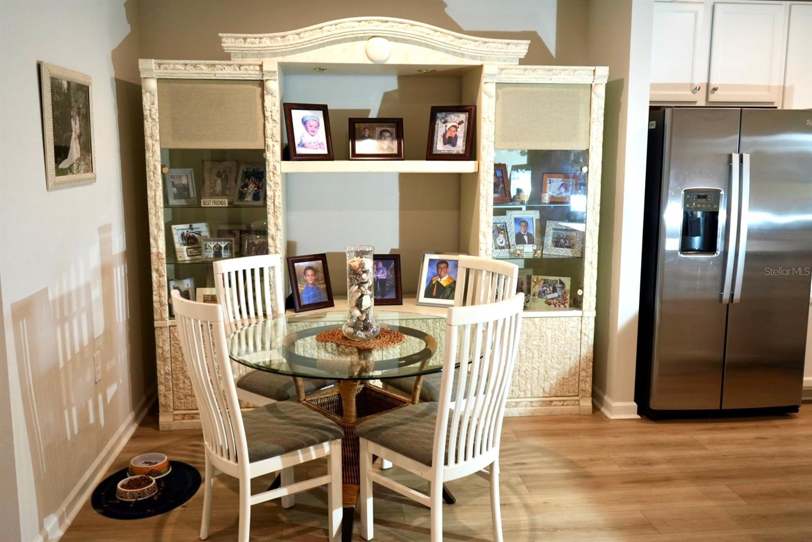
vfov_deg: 41.2
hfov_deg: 58.7
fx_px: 722
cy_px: 271
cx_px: 406
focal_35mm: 32
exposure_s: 1/160
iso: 1600
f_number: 4
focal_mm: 32
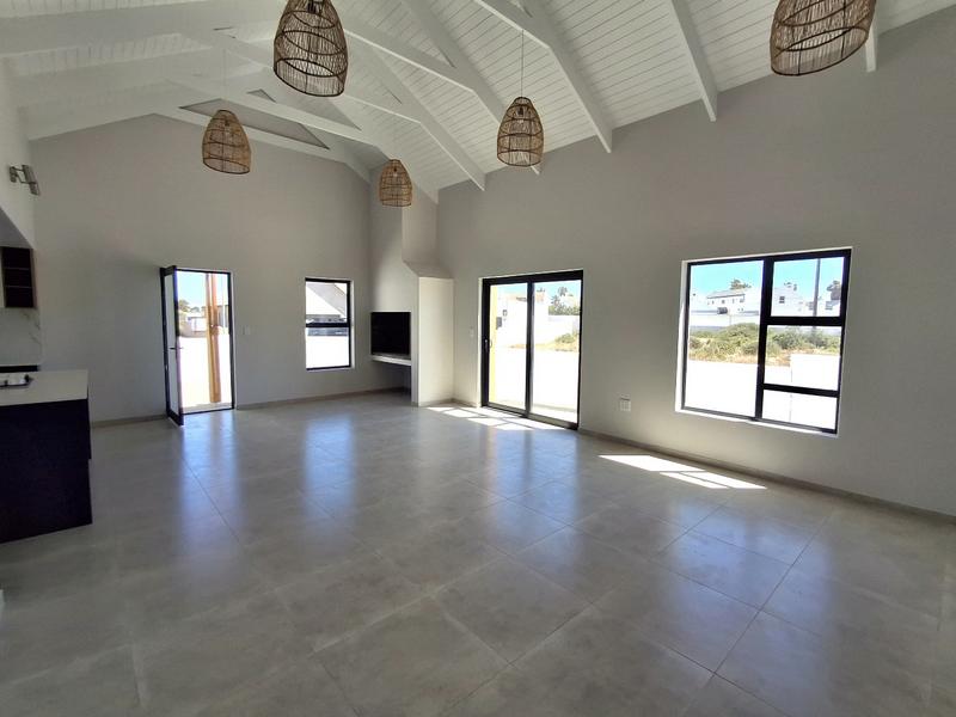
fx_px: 442
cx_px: 478
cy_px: 358
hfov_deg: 94.5
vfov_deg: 78.1
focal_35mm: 16
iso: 40
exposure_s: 1/833
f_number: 2.2
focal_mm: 1.64
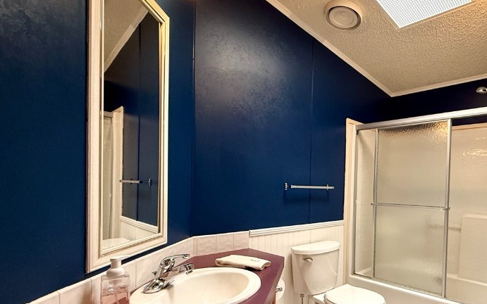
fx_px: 292
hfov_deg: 75.4
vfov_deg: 54.3
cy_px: 194
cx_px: 349
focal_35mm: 22
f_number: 2.2
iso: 320
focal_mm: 2.22
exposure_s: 1/120
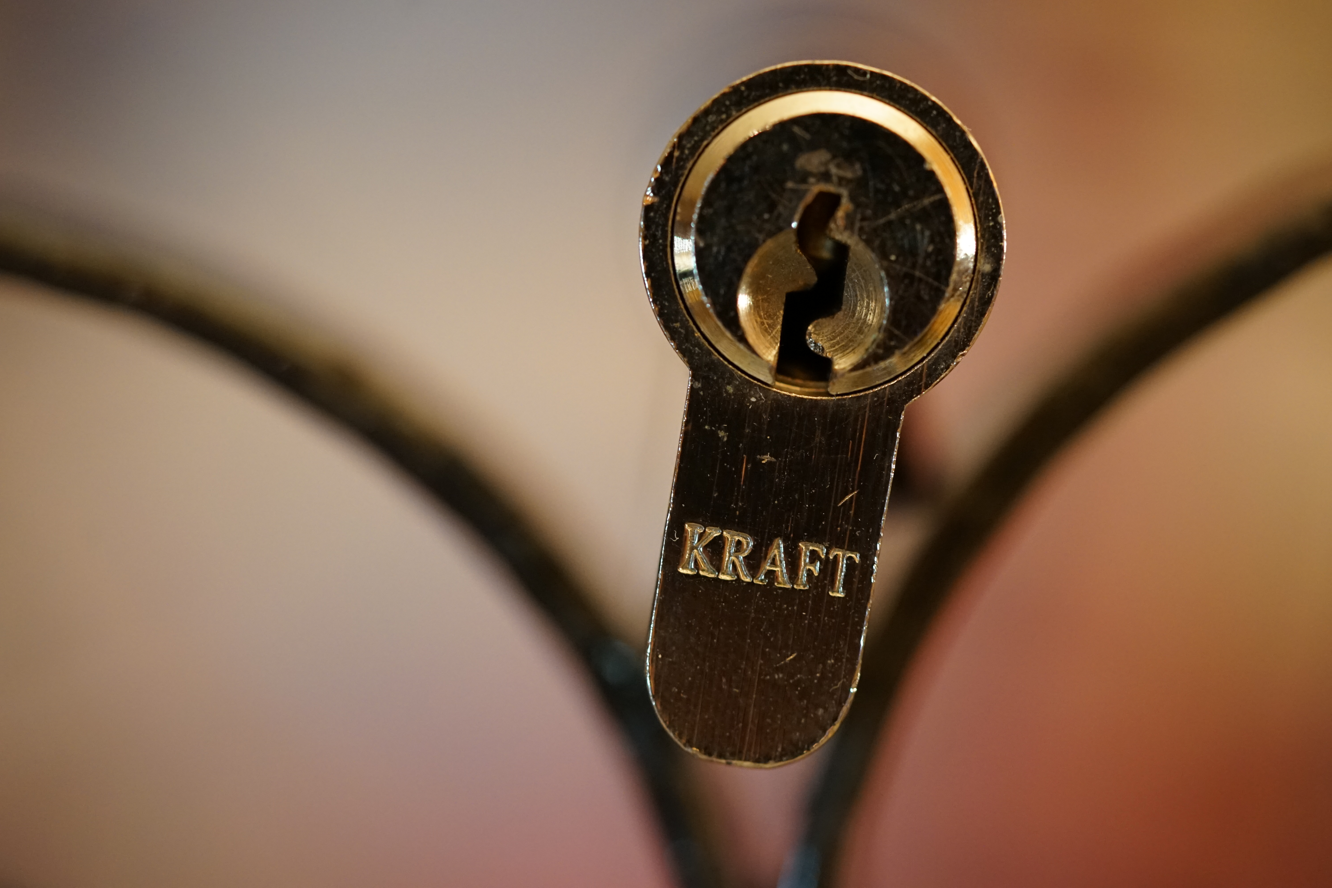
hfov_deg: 22.6
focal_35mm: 90
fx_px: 3330
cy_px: 444
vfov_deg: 15.2
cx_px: 666
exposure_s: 1/100
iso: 3200
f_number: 2.8
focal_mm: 90
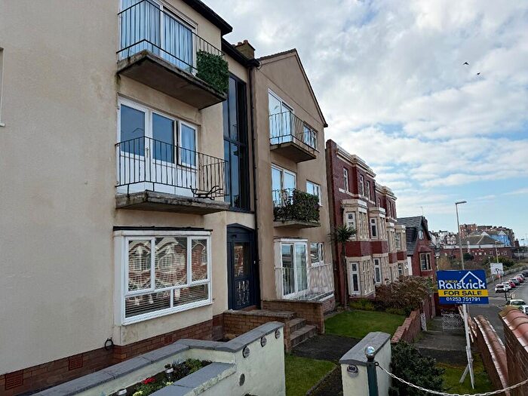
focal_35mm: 24
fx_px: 366
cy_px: 198
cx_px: 264
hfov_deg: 71.6
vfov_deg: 56.8
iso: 80
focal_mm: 6.76
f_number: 1.78
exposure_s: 1/3953
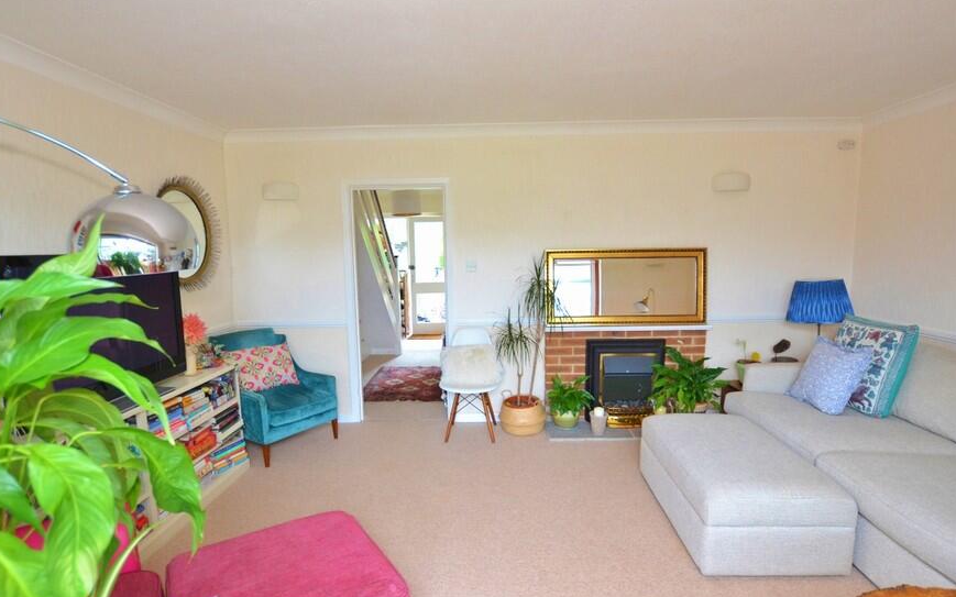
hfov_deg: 91.1
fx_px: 469
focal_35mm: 18
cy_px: 314
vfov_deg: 64.9
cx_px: 484
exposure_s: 1/60
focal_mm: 10
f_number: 3.5
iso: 720
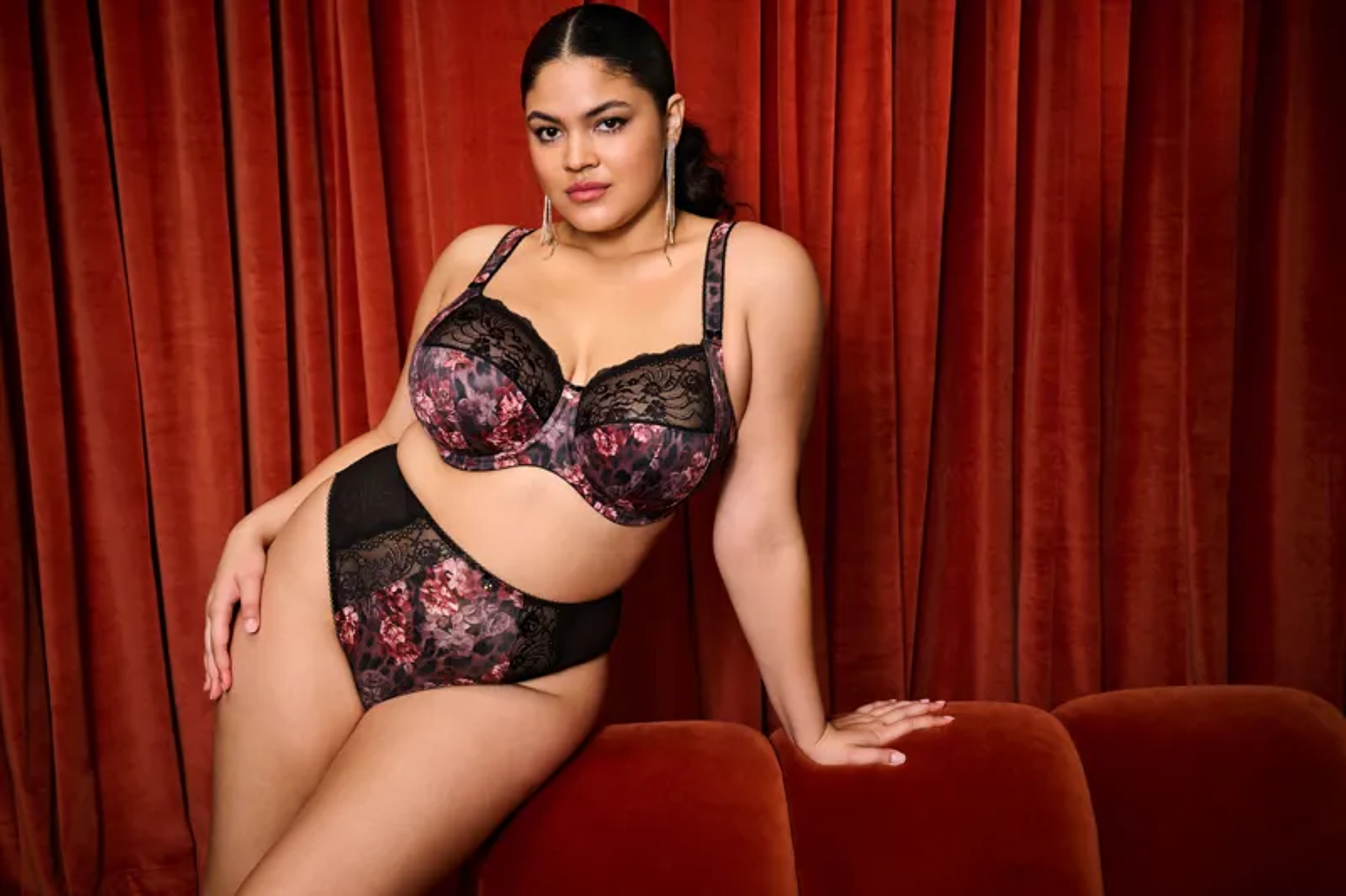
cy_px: 448
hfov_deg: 45.4
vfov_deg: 31.2
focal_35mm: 43
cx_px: 673
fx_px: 1607
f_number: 7.1
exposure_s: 1/200
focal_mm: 43
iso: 1600
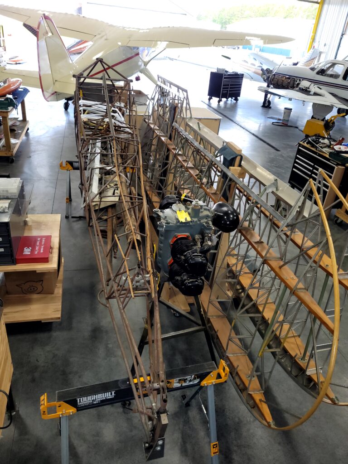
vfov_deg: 67.3
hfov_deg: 53.1
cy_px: 232
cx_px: 174
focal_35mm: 26
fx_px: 349
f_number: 1.8
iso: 80
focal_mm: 5.4
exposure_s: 1/120
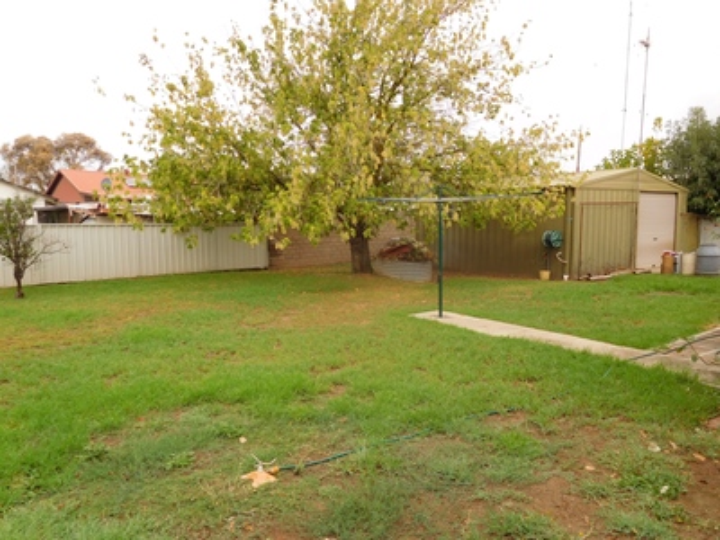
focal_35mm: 25
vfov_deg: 54.9
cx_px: 360
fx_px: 520
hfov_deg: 69.4
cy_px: 270
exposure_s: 1/200
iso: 125
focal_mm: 4.5
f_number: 3.4
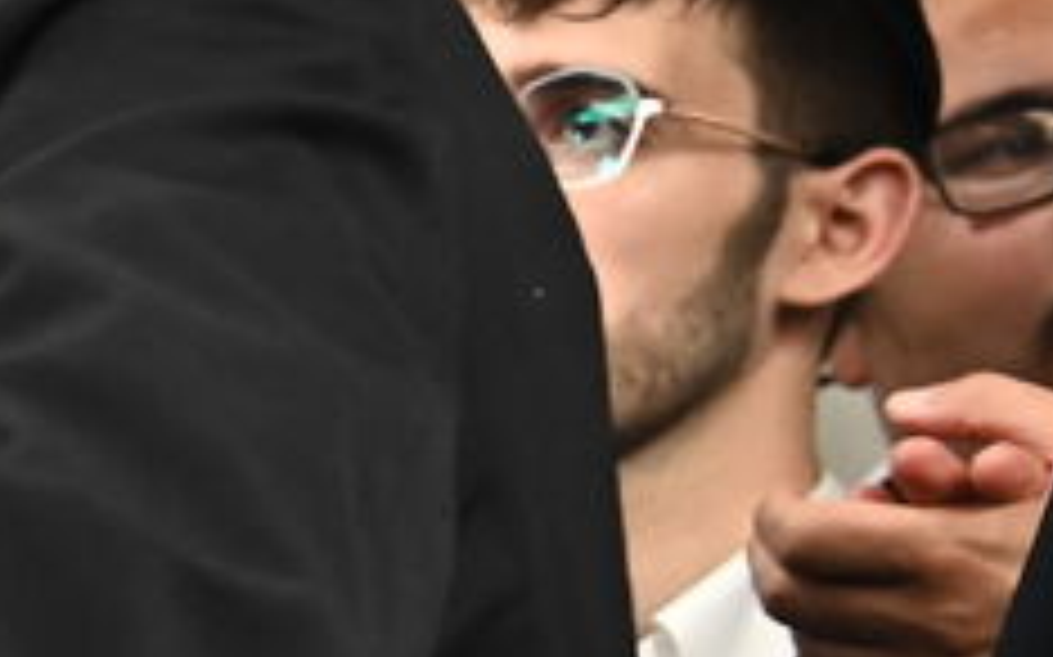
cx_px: -2025
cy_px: 428
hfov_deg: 7.1
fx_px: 7687
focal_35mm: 268
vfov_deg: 4.9
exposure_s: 1/200
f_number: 5.6
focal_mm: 44
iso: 3200
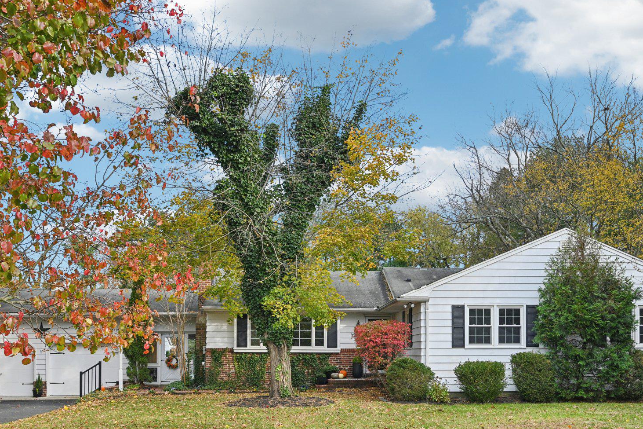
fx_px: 638
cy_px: 299
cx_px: 335
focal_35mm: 36
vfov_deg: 36.6
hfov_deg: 53.5
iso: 800
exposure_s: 1/400
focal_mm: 25.5
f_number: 8
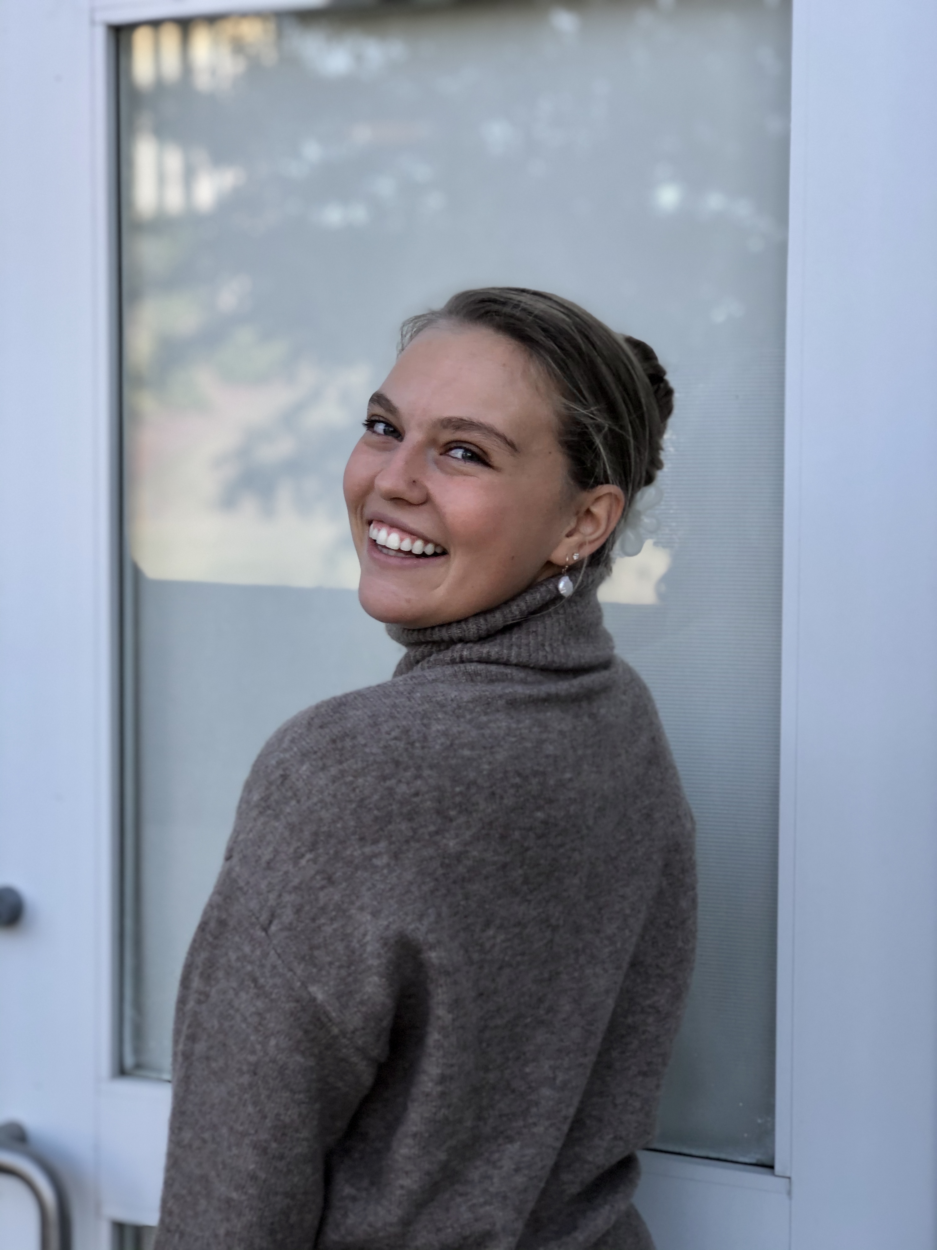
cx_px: 468
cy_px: 625
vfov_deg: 33.8
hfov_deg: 25.7
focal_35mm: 57
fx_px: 2057
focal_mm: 6.6
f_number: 2.8
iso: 25
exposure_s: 1/60
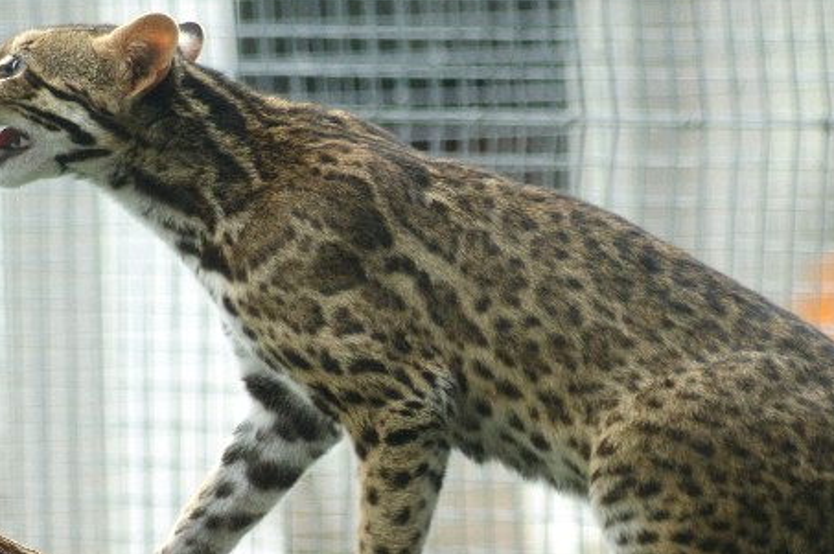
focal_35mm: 371
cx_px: 493
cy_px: 379
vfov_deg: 3.7
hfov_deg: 5.6
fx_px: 8585
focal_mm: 160
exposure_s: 1/400
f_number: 5.6
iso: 400
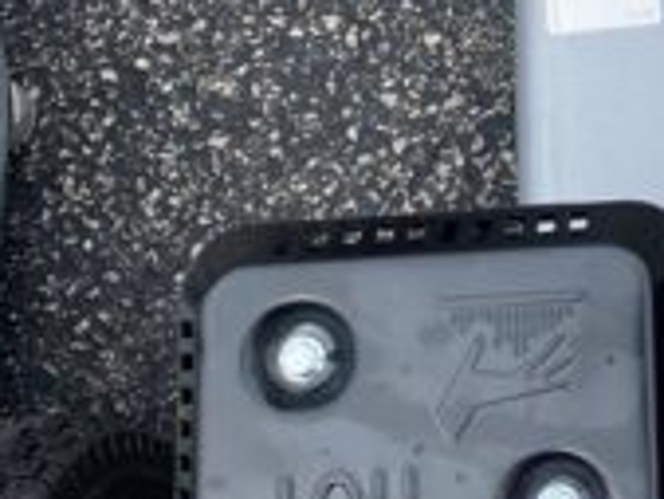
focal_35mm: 86
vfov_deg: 16.6
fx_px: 1651
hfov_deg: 20.5
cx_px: 896
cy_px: -63
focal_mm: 4.25
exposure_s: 1/1043
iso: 32
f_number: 1.8
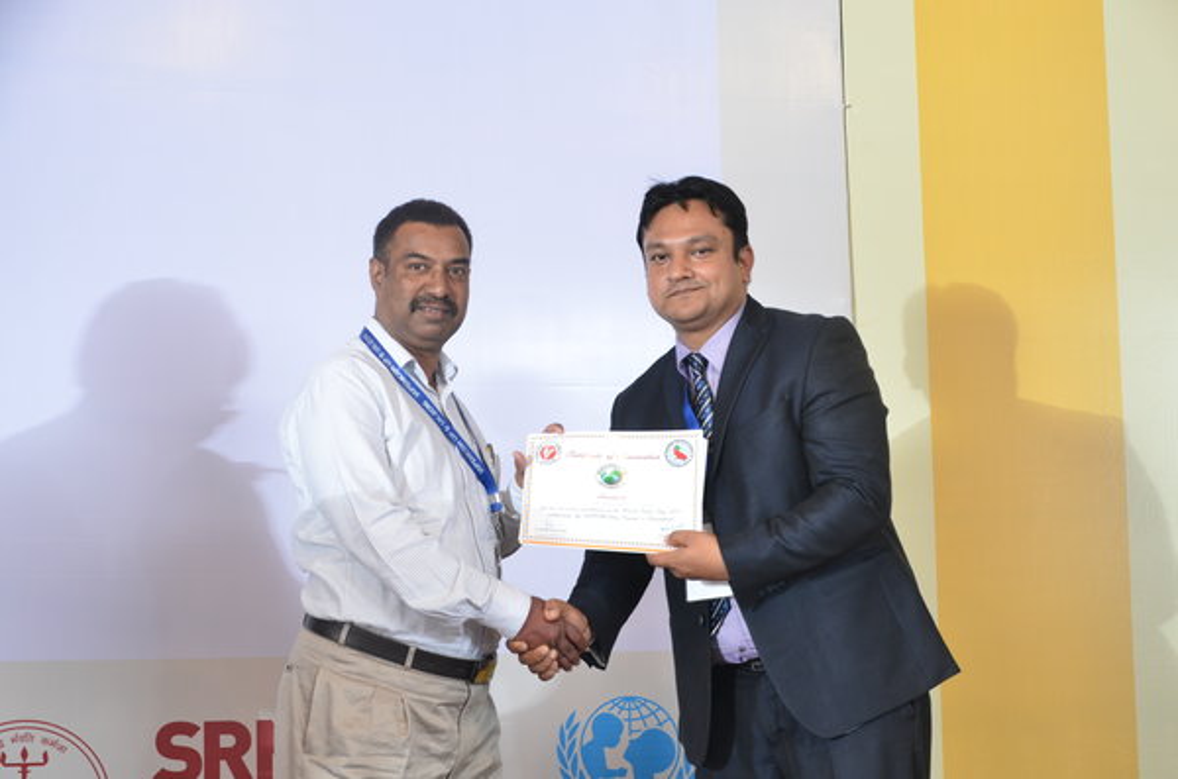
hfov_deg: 27.1
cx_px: 589
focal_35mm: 75
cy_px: 390
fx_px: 2448
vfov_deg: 18.1
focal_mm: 50
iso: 320
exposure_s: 1/125
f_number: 5.6
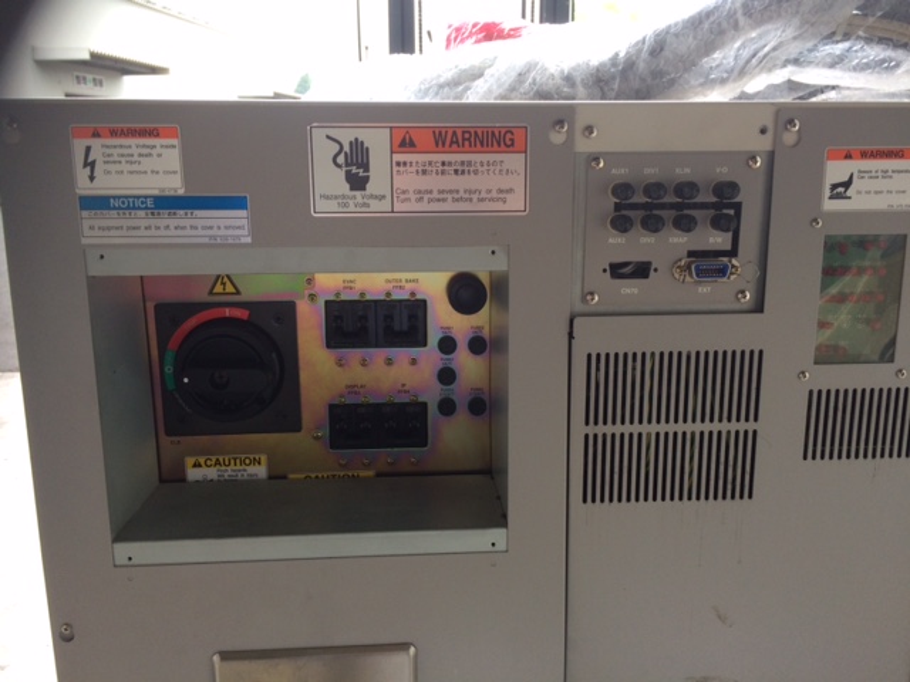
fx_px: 762
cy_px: 341
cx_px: 455
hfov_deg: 61.7
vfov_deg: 48.2
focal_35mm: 29
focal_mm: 4.15
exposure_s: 1/60
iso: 40
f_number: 2.2
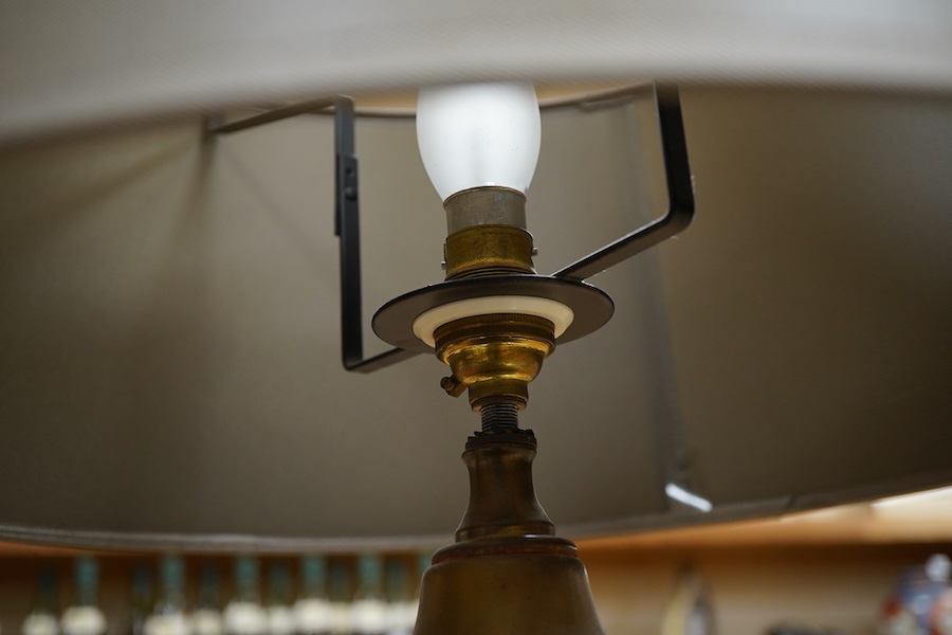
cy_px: 318
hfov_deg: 43.6
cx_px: 476
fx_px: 1190
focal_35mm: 45
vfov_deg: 29.9
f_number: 6.3
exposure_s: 1/125
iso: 1250
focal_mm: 30
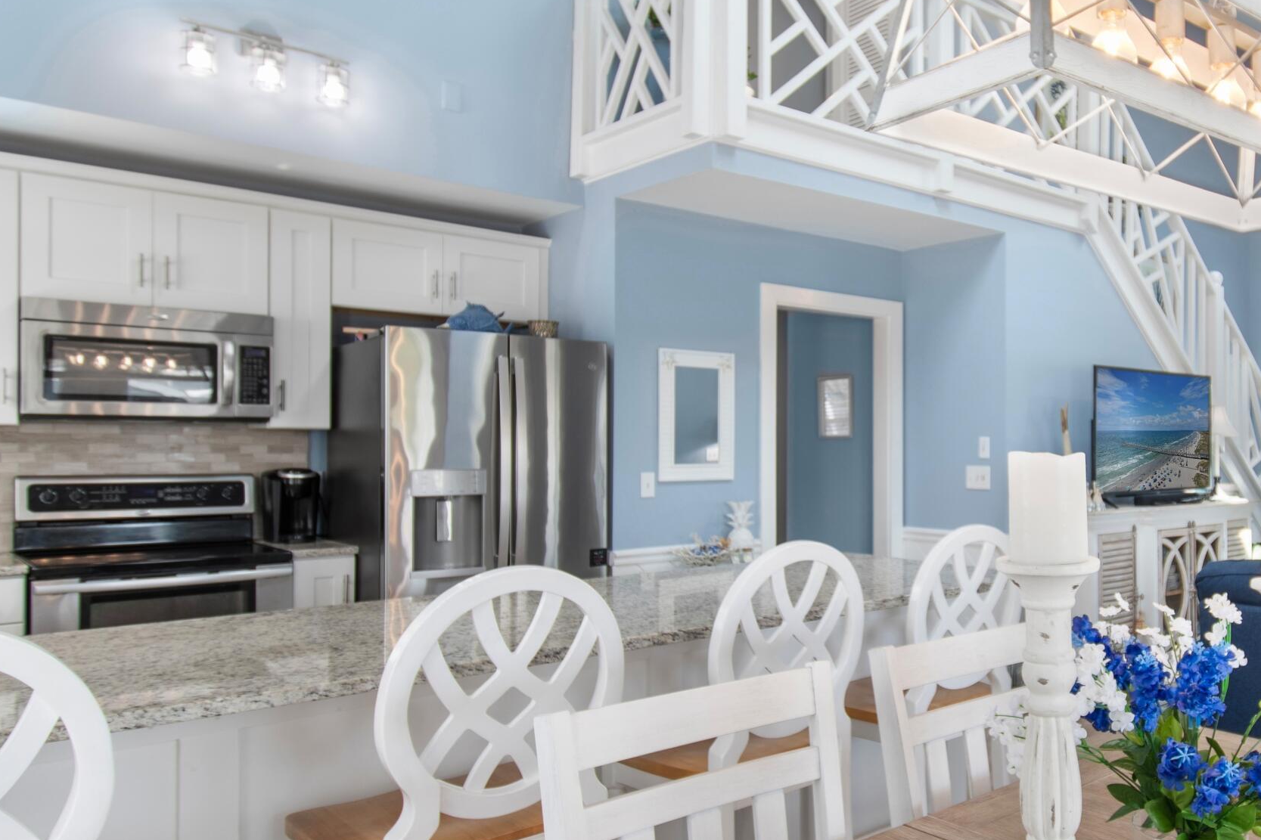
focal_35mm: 27
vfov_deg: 47.8
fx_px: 946
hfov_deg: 63.2
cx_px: 955
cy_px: 480
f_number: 4.5
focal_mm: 10
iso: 100
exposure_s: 1/4
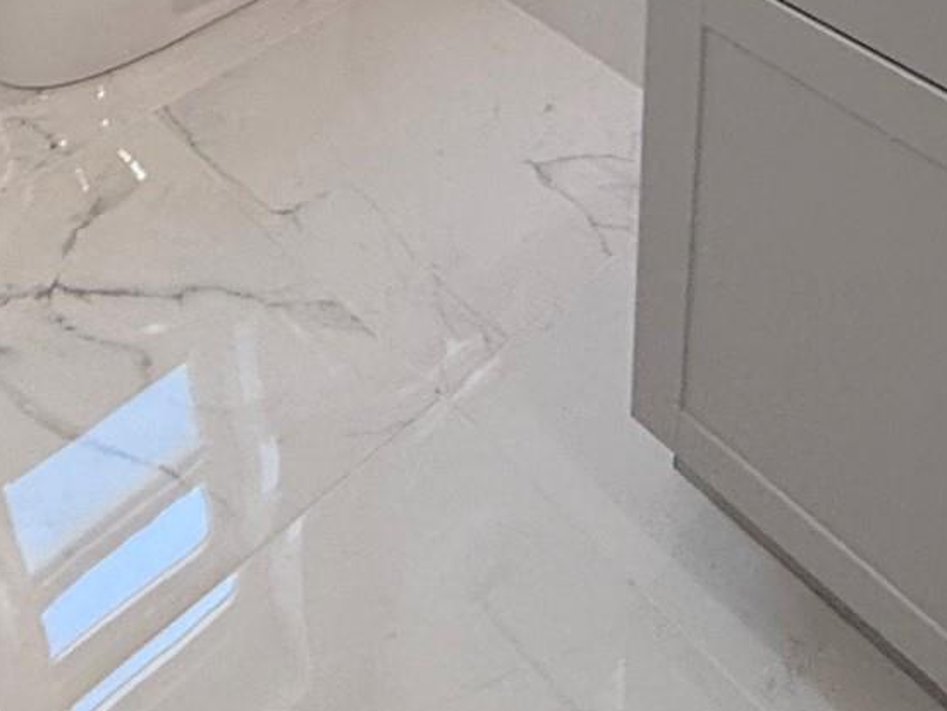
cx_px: 461
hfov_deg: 36.8
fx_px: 1424
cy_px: -404
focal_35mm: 52
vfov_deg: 22.2
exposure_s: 1/99
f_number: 2.2
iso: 64
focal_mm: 2.22
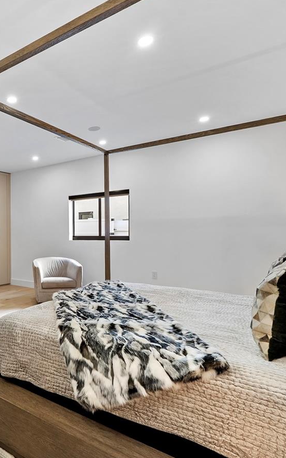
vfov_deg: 79.4
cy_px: 255
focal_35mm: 22
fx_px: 274
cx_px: 22
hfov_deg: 48.4
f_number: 8
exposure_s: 1/4
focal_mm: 12
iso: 320
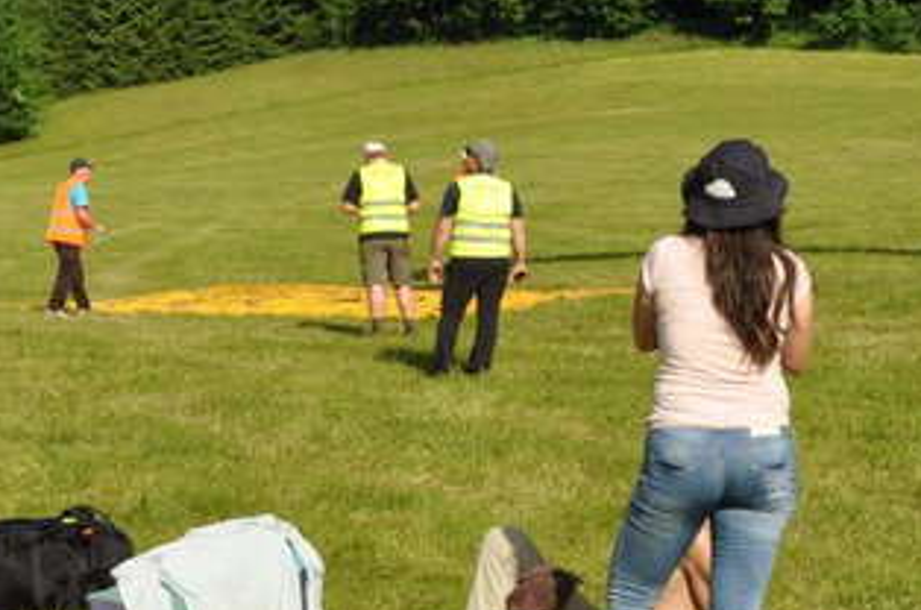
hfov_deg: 19.3
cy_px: 132
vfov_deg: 12.8
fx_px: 2706
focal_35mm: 106
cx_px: 337
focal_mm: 28
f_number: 14
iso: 200
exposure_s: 1/200
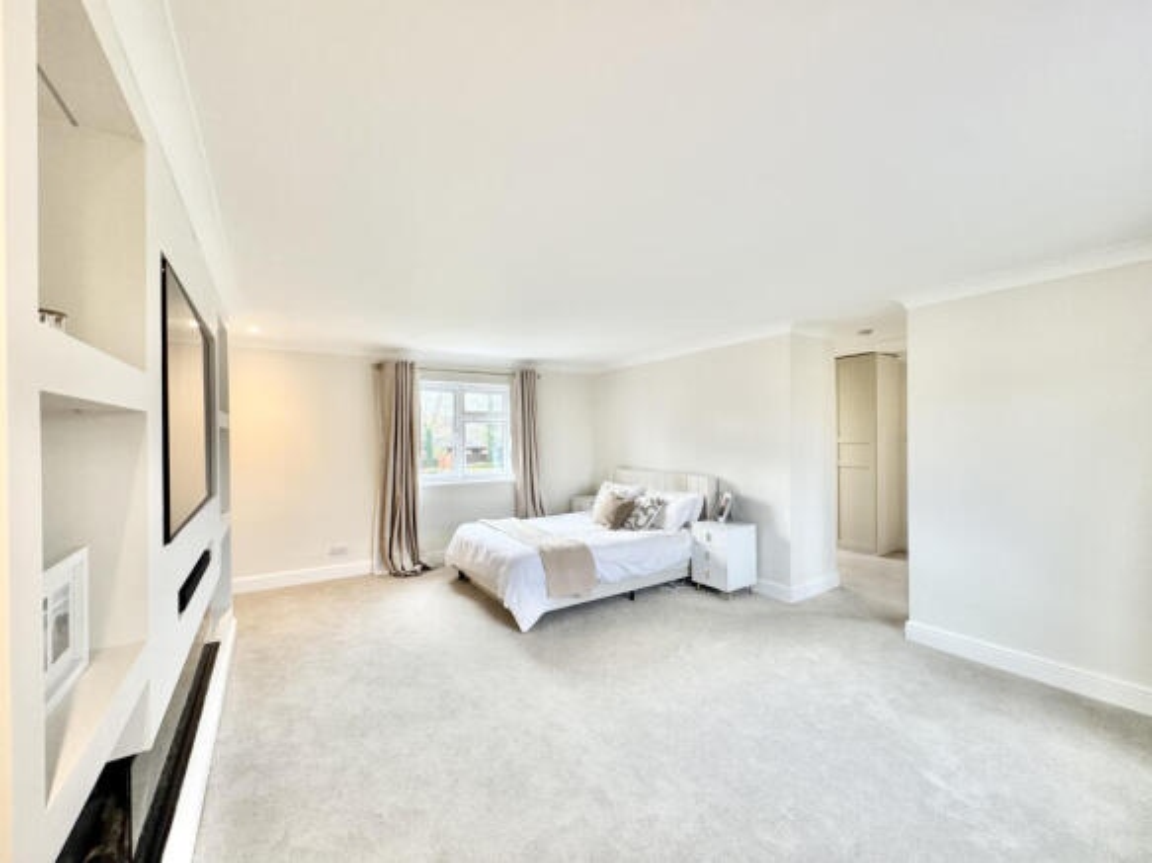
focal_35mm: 14
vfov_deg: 85.7
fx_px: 466
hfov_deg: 102.1
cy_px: 432
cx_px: 576
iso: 160
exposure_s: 1/100
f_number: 2.2
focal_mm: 2.22
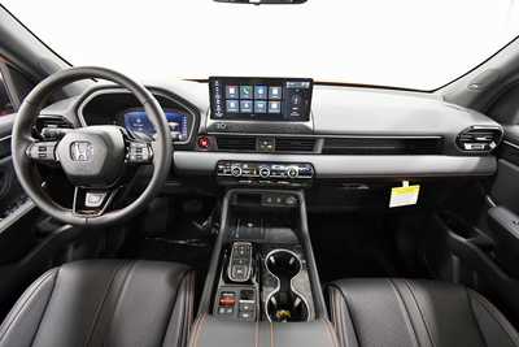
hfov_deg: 100.4
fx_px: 216
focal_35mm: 15
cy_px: 174
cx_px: 260
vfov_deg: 77.4
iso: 3600
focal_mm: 10
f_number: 4.5
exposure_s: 1/60
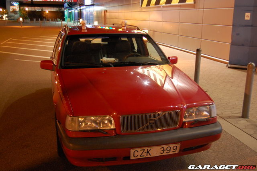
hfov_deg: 49.6
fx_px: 278
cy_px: 86
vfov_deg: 34.2
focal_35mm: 39
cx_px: 128
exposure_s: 1/6
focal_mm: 26
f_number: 4.2
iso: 1600
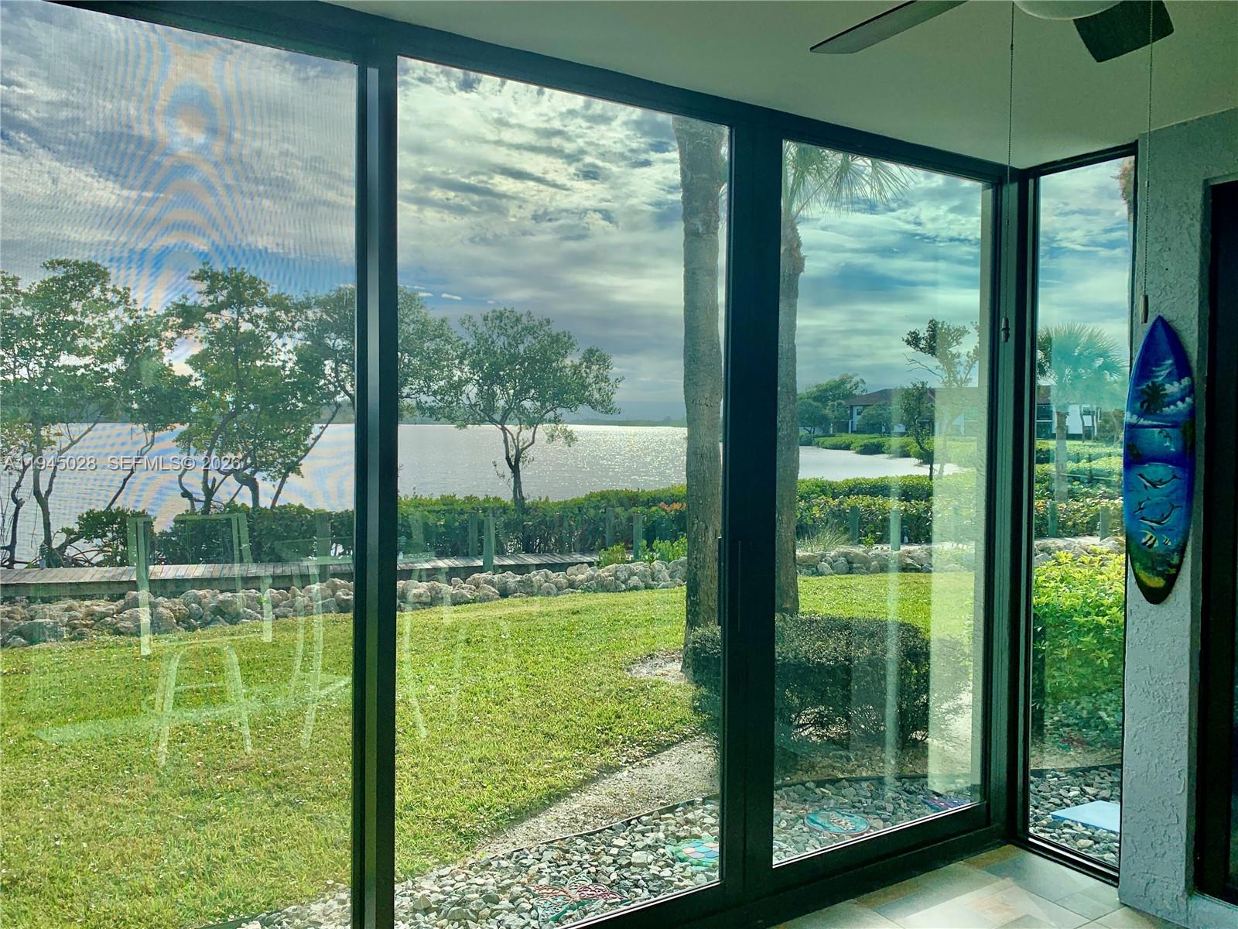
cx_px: 619
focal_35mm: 26
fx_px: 930
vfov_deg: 53.1
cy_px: 464
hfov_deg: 67.3
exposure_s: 1/2833
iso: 25
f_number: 1.8
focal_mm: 4.25
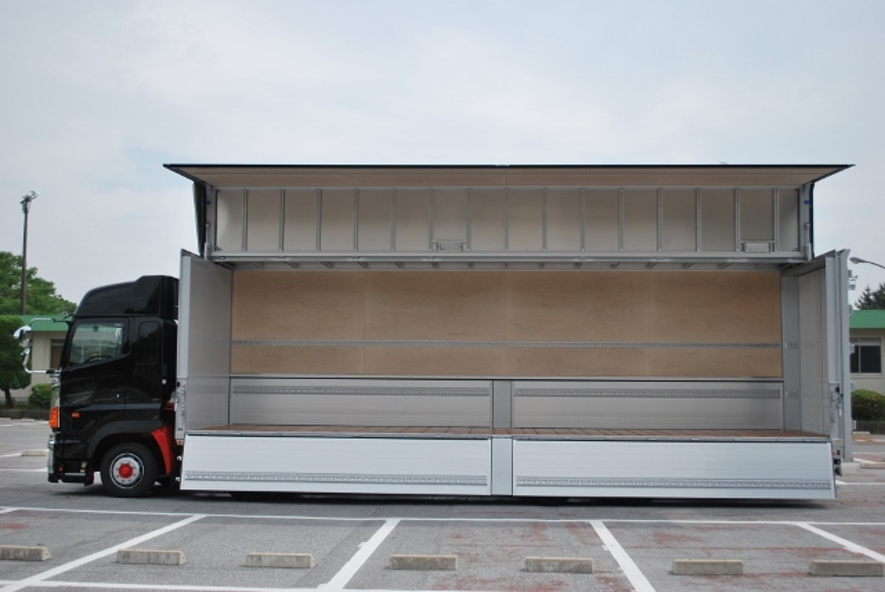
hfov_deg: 46.4
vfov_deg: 32.0
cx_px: 442
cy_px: 296
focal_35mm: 42
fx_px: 1033
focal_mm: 28
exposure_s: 1/800
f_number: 4.5
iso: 100
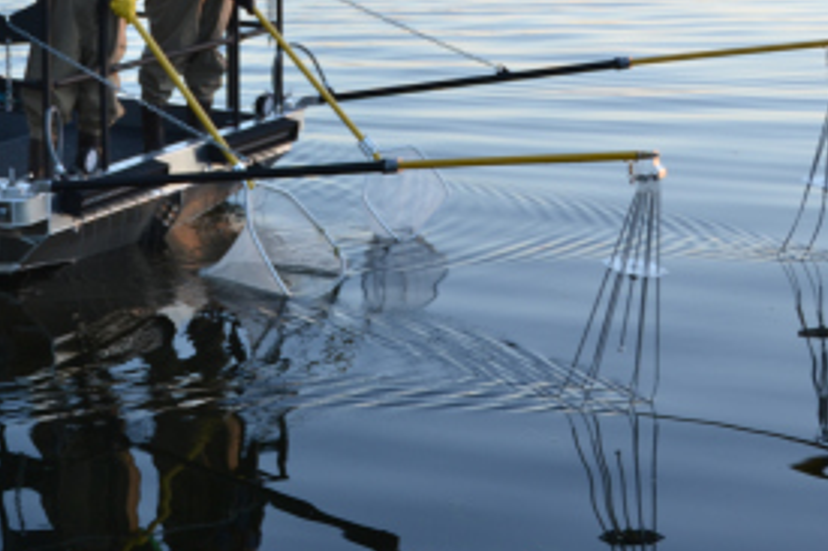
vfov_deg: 16.6
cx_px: 152
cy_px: 32
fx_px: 1862
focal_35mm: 81
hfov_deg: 24.6
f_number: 4
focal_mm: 26
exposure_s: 1/80
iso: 100
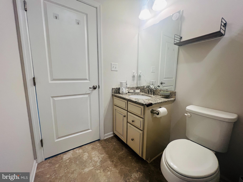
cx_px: 122
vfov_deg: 89.9
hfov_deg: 106.2
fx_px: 91
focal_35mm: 13
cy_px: 91
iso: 160
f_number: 1.8
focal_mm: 1.57
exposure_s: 1/120
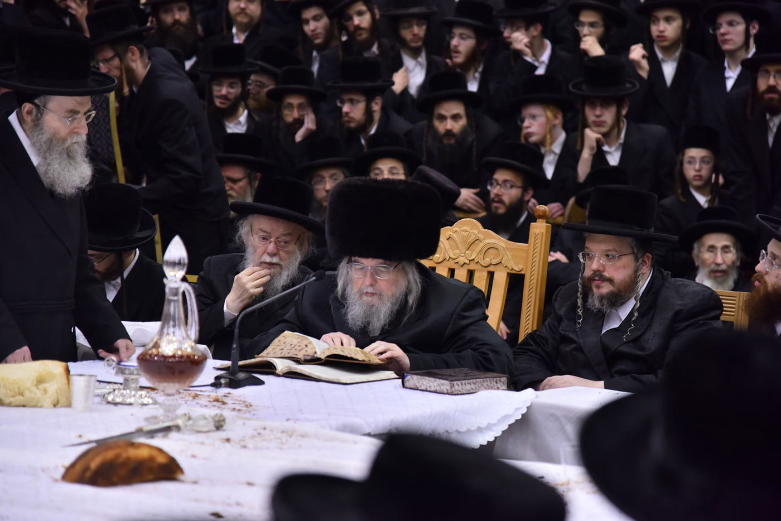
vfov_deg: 11.4
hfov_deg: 17.1
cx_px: 390
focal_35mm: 120
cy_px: 260
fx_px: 2604
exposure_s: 1/100
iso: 1000
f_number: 4
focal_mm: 120
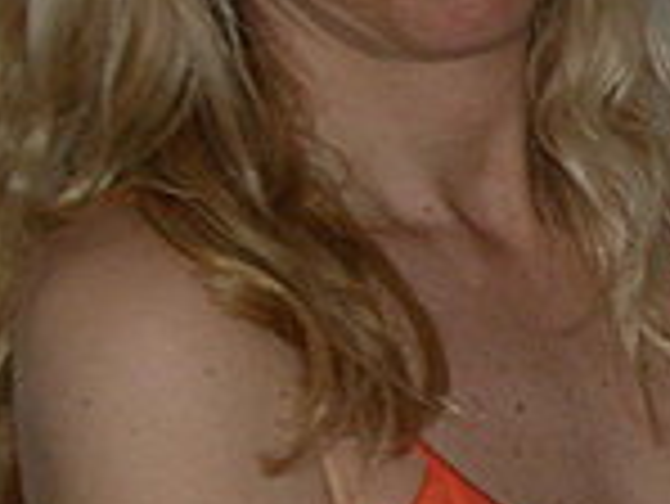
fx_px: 3584
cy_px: 243
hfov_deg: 10.1
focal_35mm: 185
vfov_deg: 8.0
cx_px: 1210
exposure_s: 1/60.1
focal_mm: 6.6
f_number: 3
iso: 50
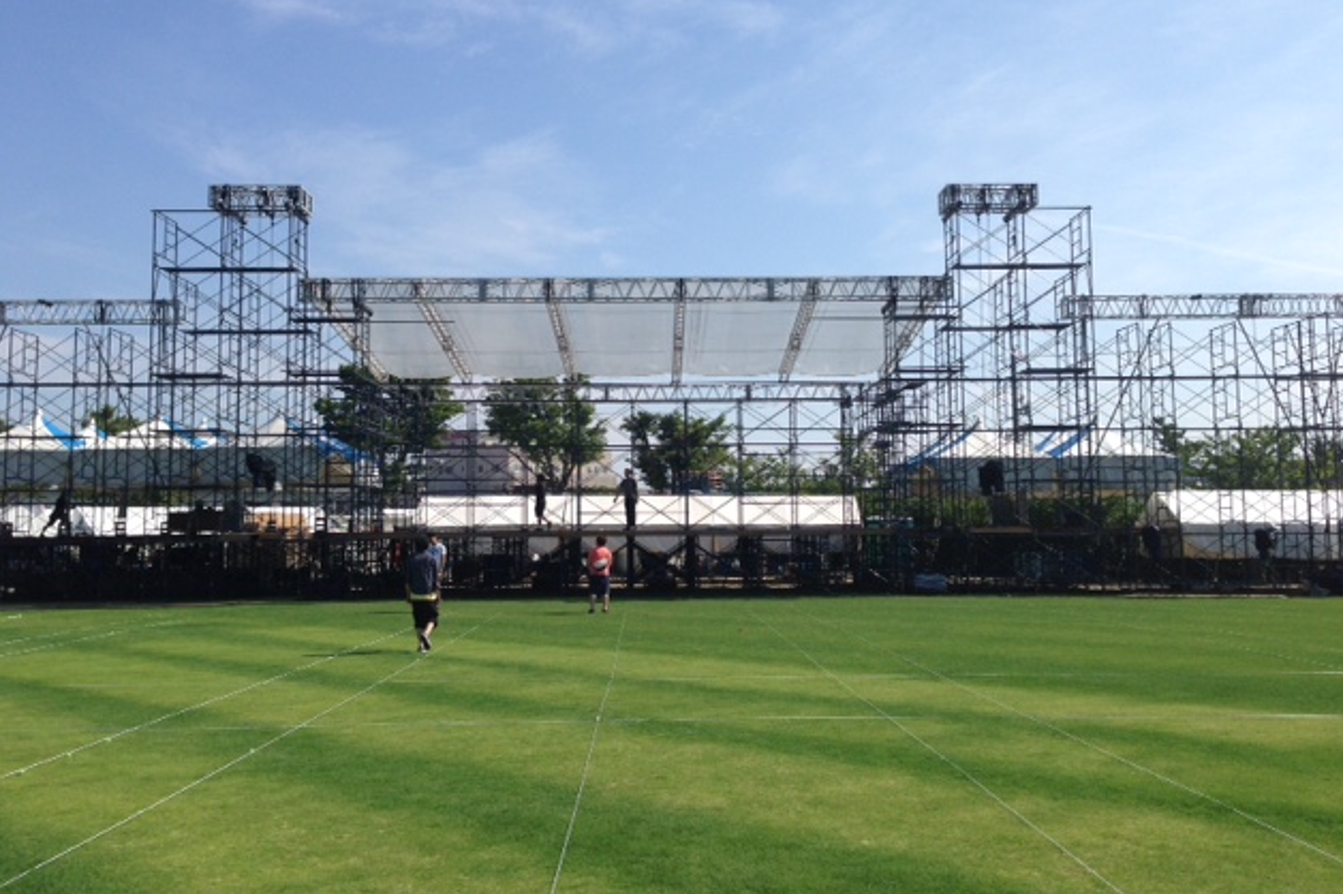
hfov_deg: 54.5
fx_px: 1305
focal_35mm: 35
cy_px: 406
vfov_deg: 37.8
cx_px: 665
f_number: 2.4
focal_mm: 4.12
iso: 50
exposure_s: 1/2088
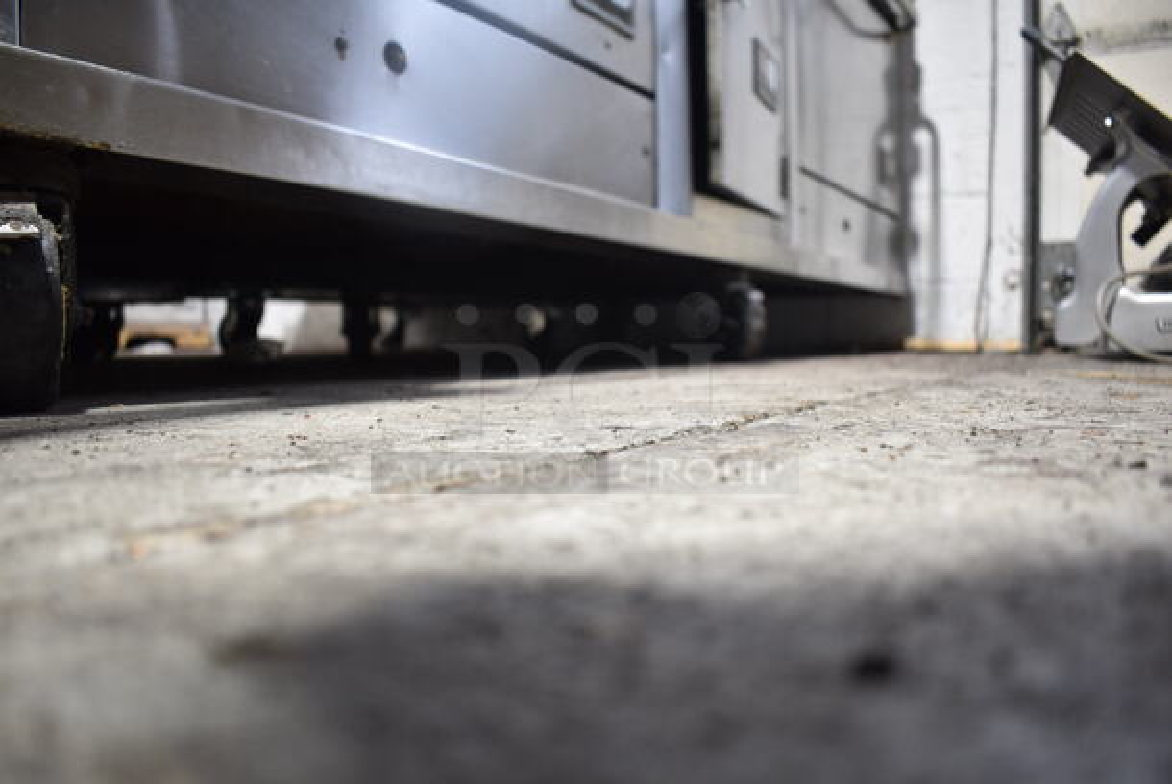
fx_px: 880
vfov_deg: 48.0
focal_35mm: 27
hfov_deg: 67.3
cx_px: 586
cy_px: 392
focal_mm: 18
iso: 560
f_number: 3.5
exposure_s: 1/30
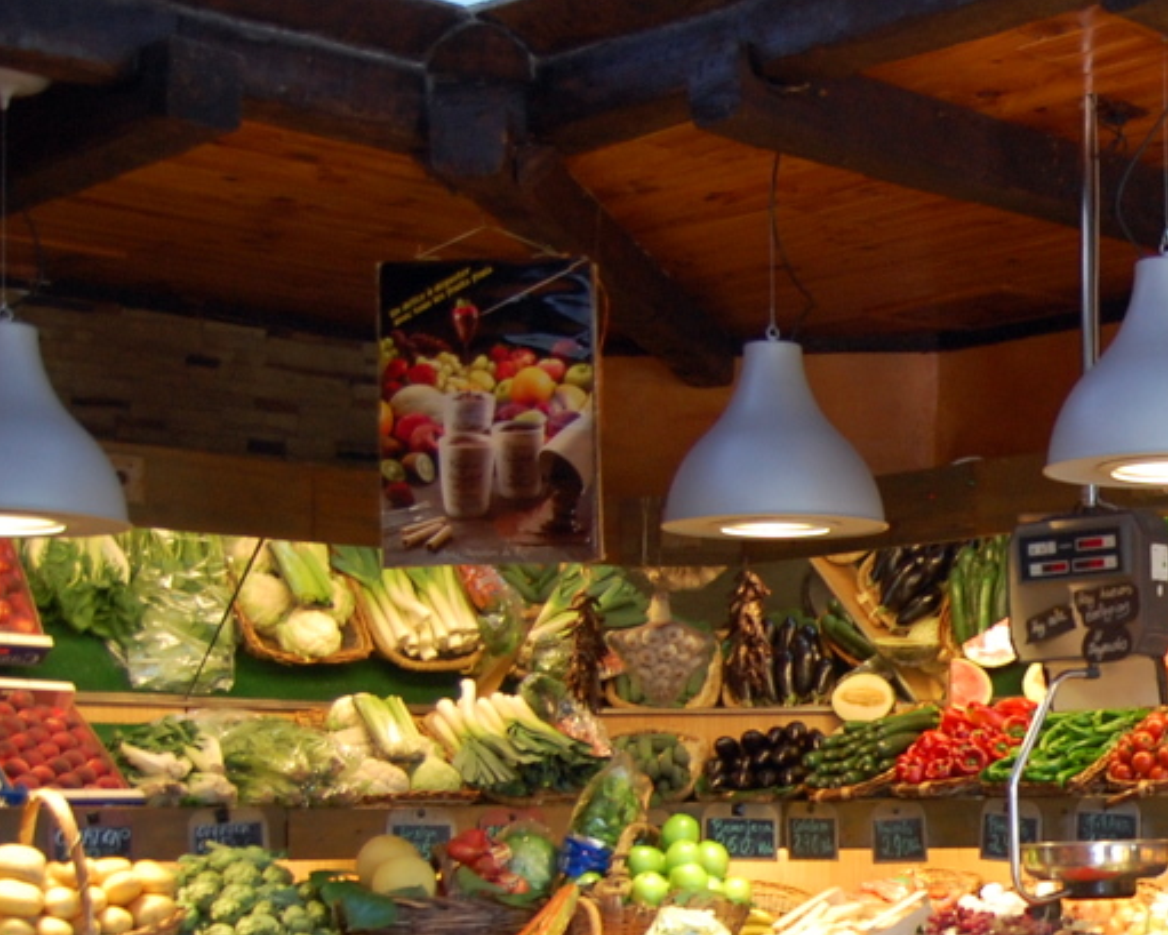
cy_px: 814
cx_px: 1313
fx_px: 2317
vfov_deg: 22.3
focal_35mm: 67
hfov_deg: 26.0
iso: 400
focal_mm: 18
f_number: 4.5
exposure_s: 1/80
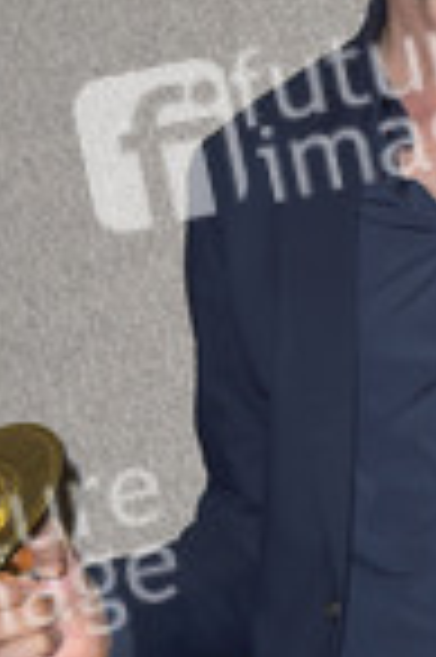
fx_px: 3241
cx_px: 438
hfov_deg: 7.7
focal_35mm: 178
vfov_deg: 11.6
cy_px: 351
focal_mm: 65
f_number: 6.3
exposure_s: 1/250
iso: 500
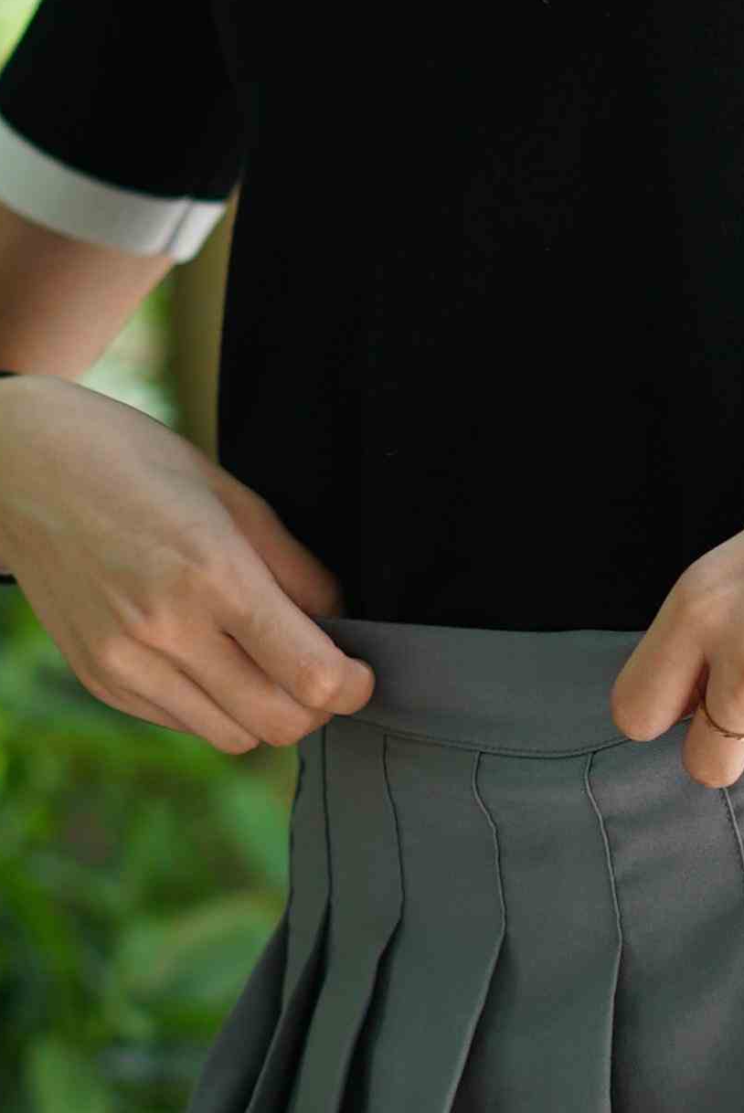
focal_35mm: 174
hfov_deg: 7.8
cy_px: 1245
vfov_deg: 11.6
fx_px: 5384
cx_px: 931
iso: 200
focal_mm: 50
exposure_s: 1/640
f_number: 1.8
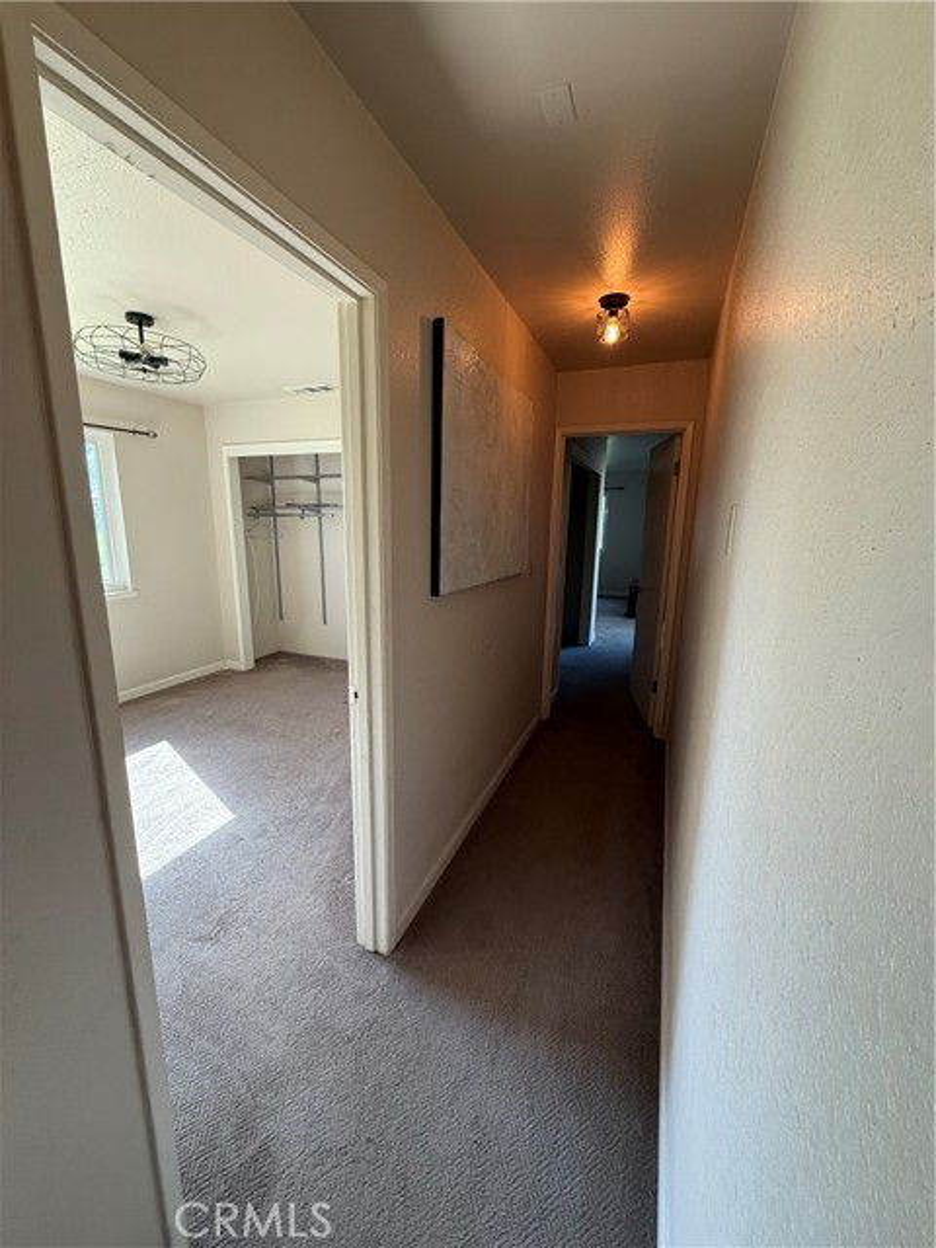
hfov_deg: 85.7
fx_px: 505
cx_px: 468
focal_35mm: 14
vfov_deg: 102.1
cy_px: 624
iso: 320
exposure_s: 1/120
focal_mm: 2.22
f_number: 2.2
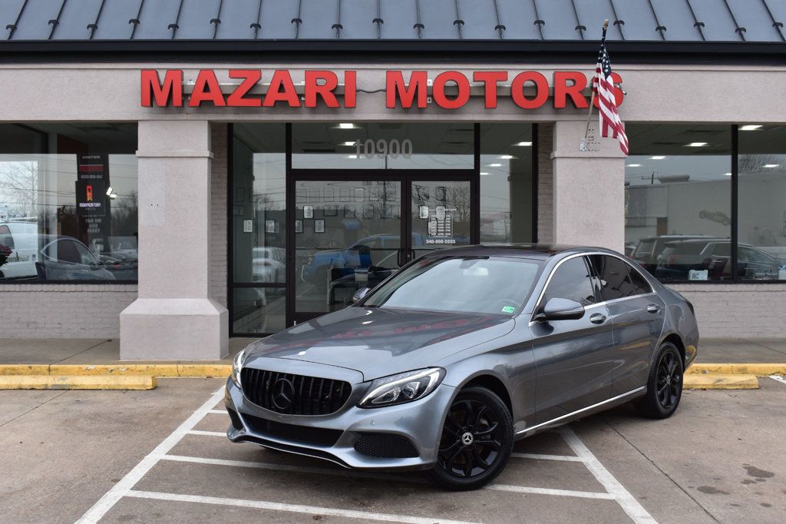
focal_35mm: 45
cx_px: 393
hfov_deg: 43.6
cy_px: 262
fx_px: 982
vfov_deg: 29.8
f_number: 9
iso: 400
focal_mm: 30
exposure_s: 1/160
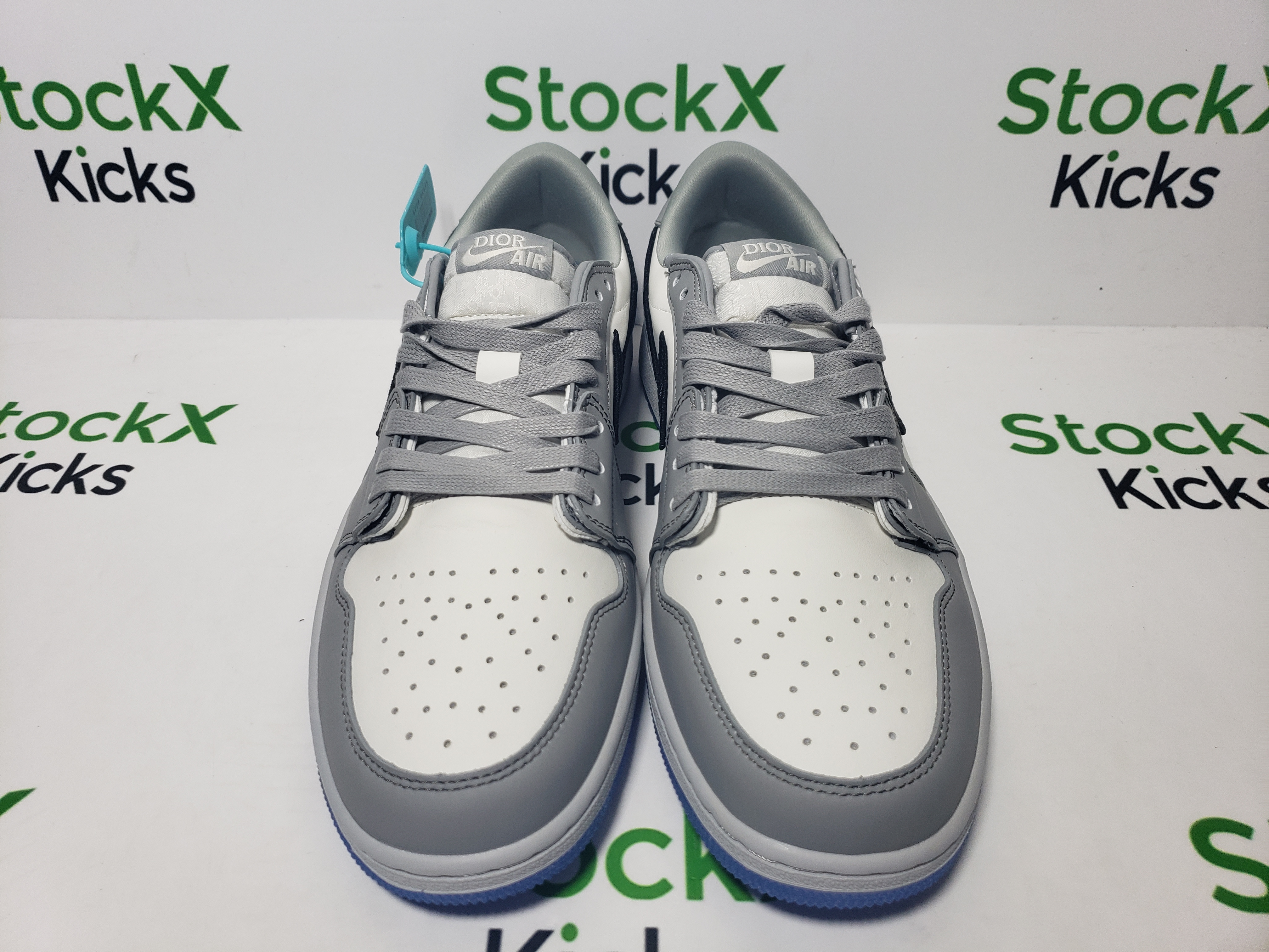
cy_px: 476
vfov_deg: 53.1
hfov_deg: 67.3
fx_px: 953
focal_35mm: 26
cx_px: 634
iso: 50
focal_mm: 4.3
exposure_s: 1/559
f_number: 1.5
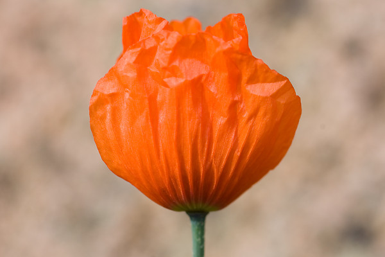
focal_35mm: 128
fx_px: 1363
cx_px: 192
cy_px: 128
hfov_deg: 16.1
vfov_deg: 10.8
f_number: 8
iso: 100
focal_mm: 85
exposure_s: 1/320
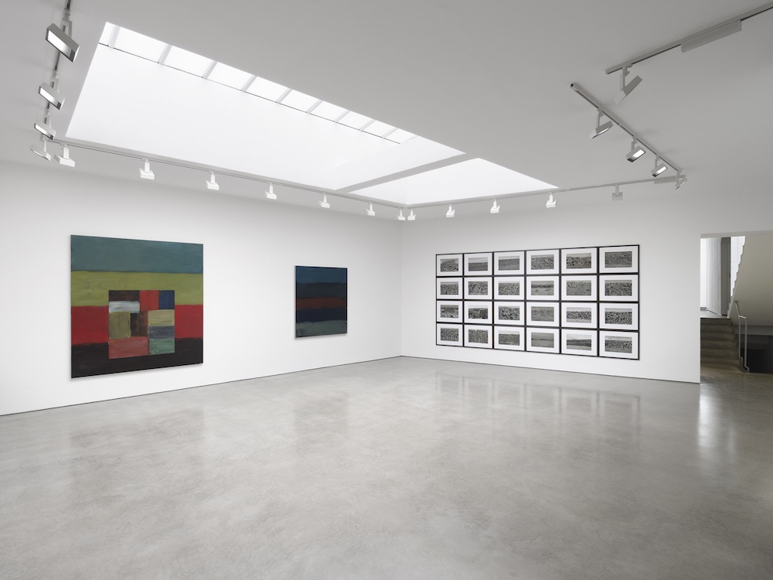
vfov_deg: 71.6
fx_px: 402
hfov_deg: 87.8
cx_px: 386
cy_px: 290
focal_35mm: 18
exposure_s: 1/10
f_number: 9
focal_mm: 23
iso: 100
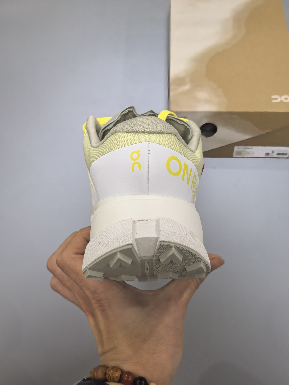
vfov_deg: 39.7
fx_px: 534
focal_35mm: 48
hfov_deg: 30.3
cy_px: 192
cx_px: 144
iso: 200
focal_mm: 5.75
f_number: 2
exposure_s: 1/50
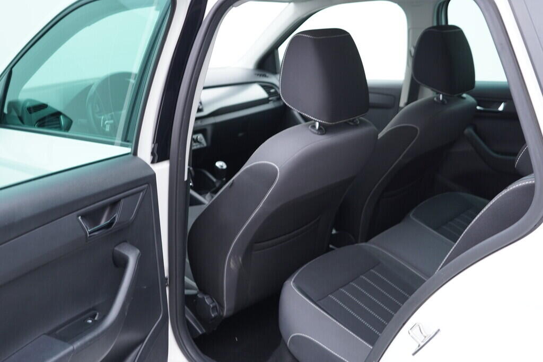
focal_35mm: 36
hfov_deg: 53.1
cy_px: 181
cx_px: 272
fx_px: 543
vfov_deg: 36.9
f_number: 2.8
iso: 200
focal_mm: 24
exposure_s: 1/40
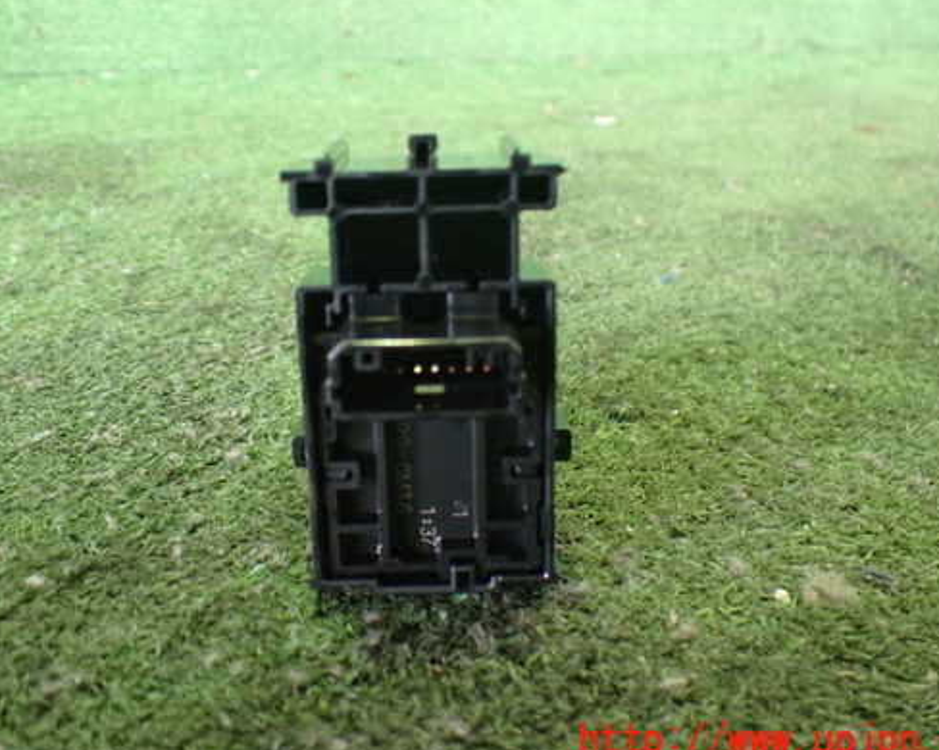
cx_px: 437
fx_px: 1000
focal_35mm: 36
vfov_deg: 41.1
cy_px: 333
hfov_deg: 50.3
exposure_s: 1/30
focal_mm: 5.4
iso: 800
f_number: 2.3
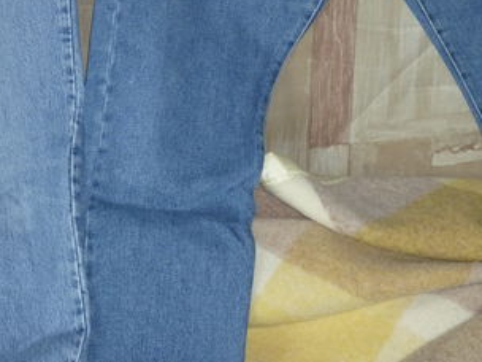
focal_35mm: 79
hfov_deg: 24.5
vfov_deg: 18.3
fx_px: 1100
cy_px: 19
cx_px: 146
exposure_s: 1/30
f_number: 4
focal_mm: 7.2
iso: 200
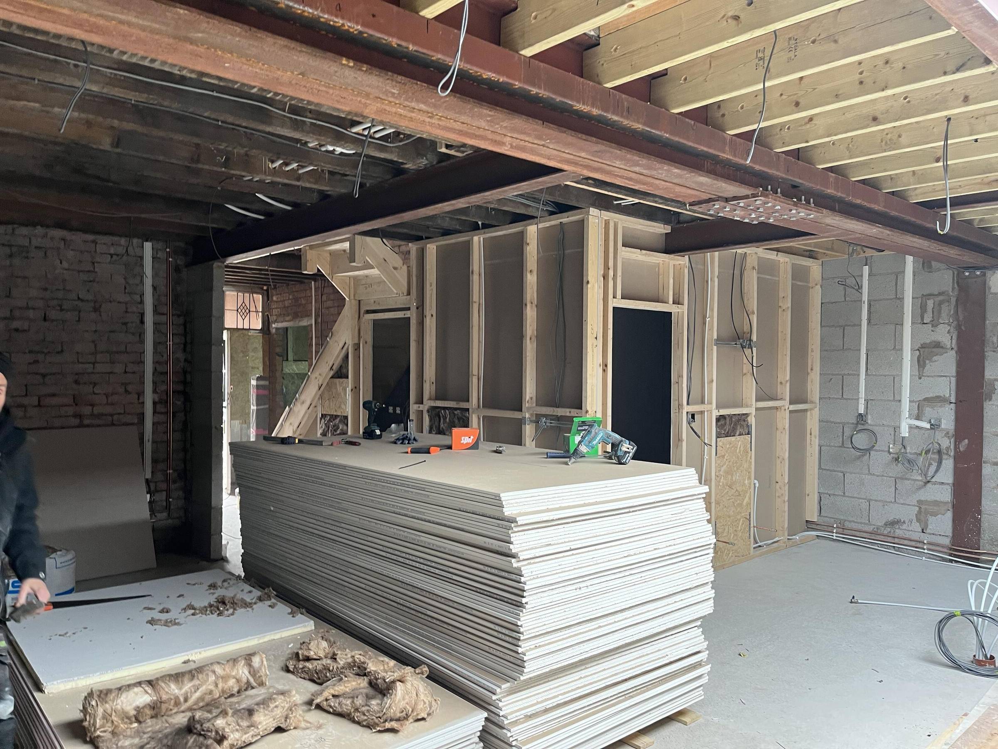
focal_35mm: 26
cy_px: 374
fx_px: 750
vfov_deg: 53.1
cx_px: 499
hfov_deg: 67.3
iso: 125
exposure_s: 1/71
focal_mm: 5.1
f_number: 1.6
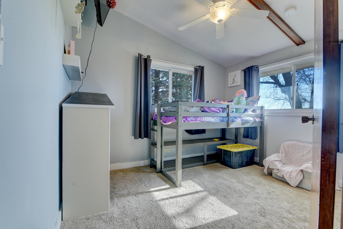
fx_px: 152
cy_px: 114
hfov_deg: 96.7
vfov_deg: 73.7
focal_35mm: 16
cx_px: 172
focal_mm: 16
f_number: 7.1
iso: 160
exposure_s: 1/8
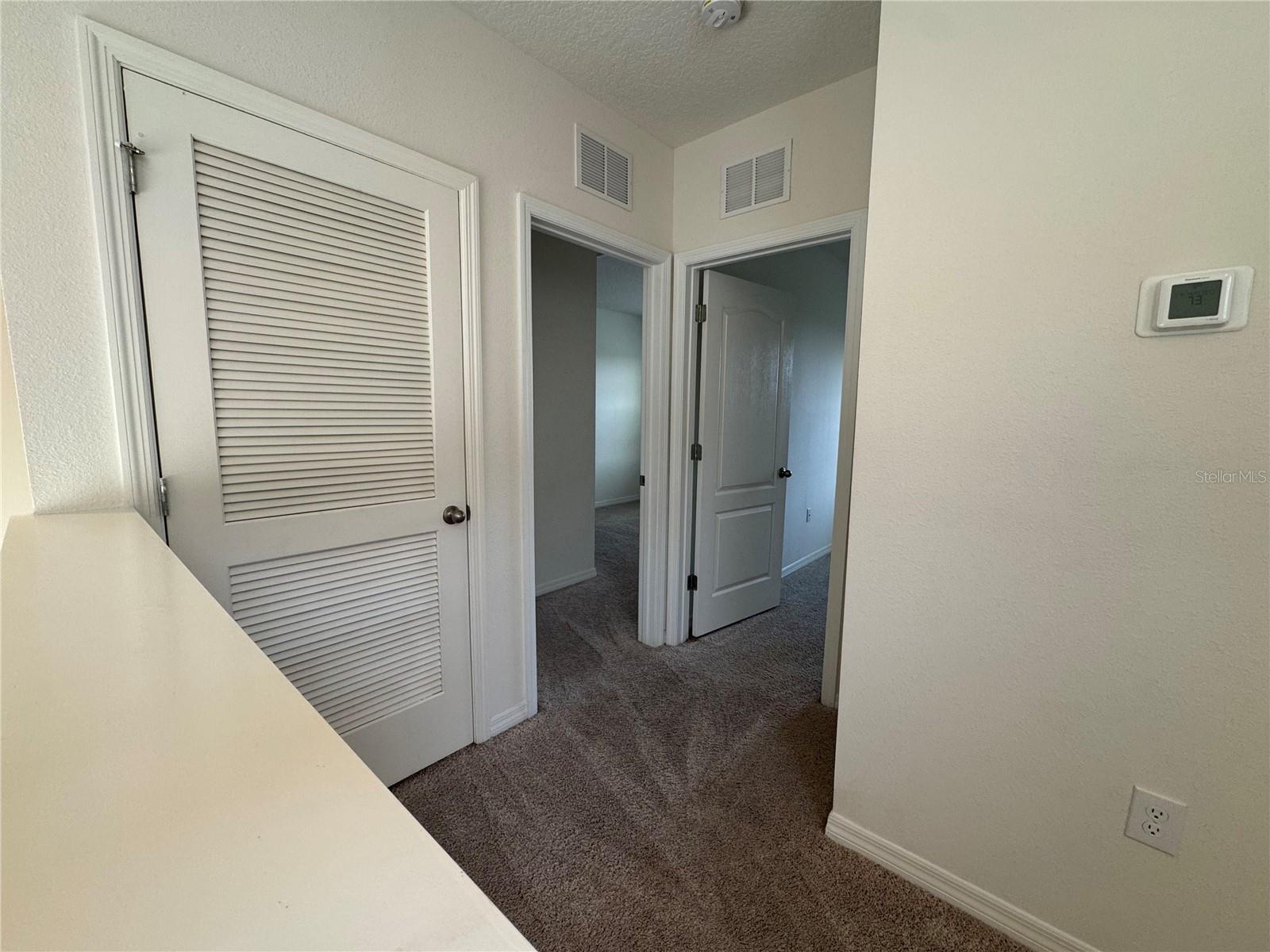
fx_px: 514
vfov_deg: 85.7
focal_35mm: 14
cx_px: 635
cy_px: 476
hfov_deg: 102.1
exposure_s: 1/120
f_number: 2.2
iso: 125
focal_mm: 2.22
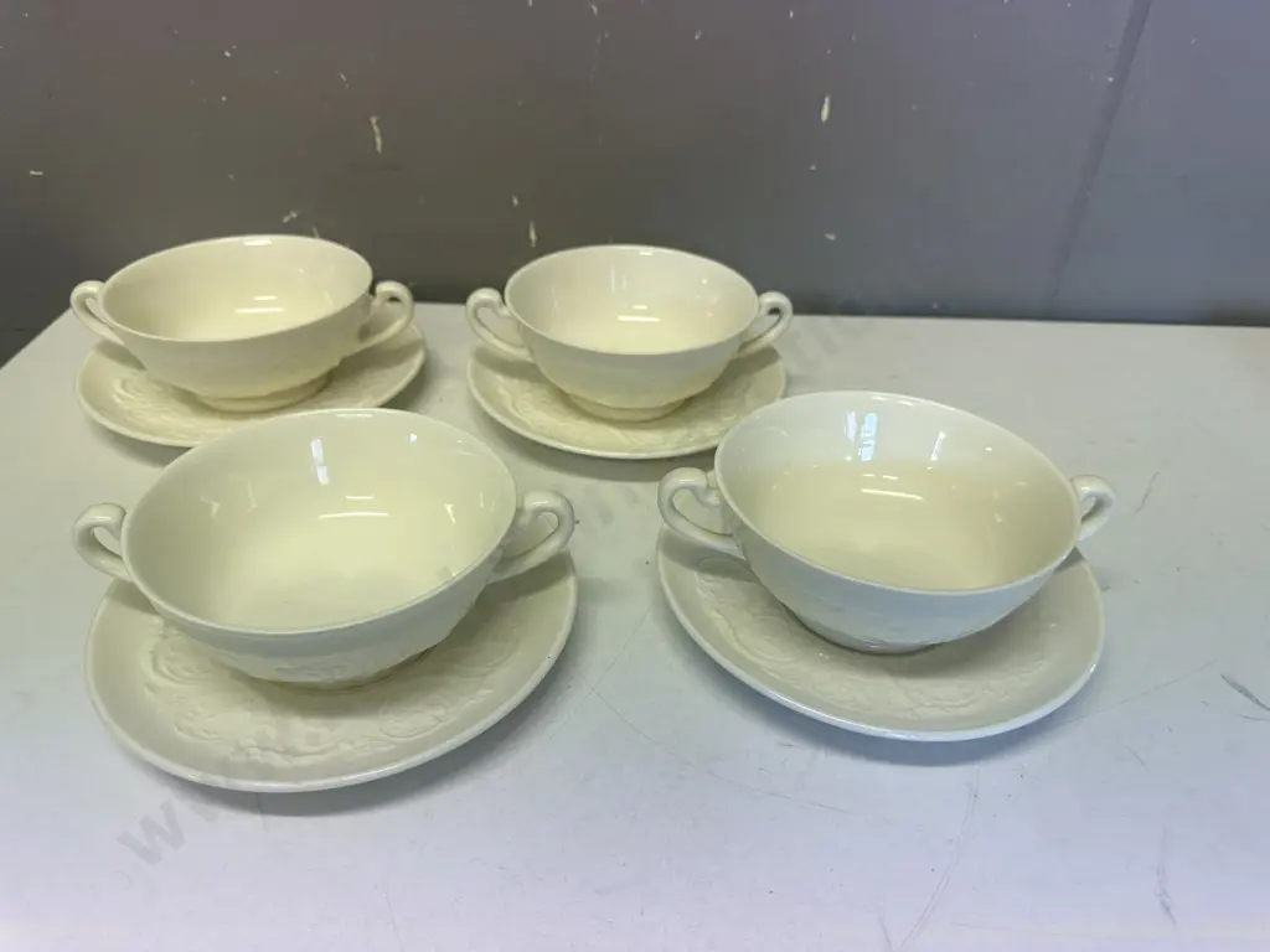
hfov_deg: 71.6
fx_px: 881
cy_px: 476
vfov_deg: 56.8
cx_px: 635
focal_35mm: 24
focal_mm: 6.86
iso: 50
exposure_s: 1/100
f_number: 1.78
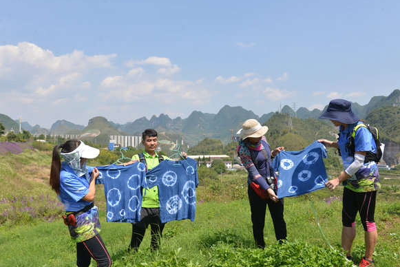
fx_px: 356
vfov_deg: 41.2
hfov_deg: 58.7
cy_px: 130
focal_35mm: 32
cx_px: 196
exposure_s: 1/160
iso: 100
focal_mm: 31
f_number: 10
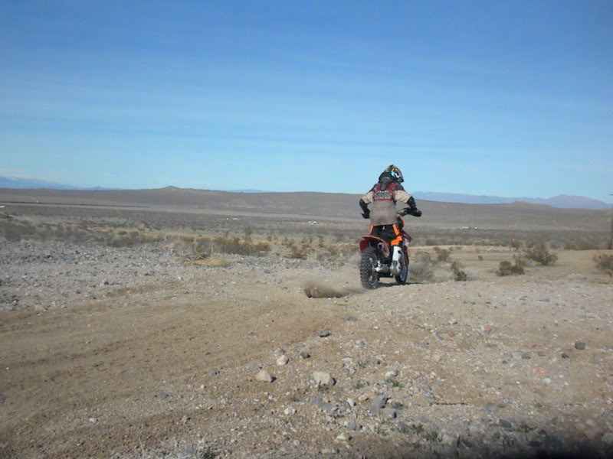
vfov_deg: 38.7
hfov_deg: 50.1
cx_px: 306
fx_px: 655
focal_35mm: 37
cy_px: 230
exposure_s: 1/1600
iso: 640
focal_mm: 6.6
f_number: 10
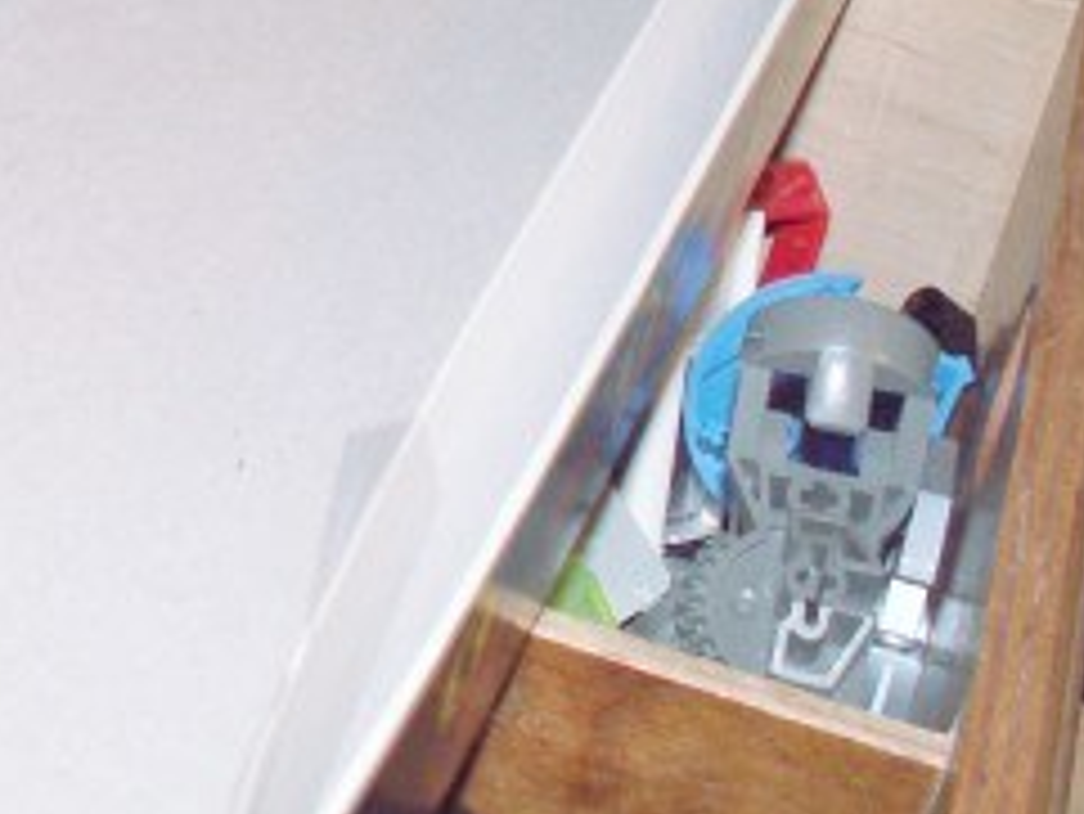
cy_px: -153
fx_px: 2914
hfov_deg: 19.7
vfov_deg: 15.4
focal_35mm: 93
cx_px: -234
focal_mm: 5.86
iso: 100
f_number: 3.2
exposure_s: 1/6
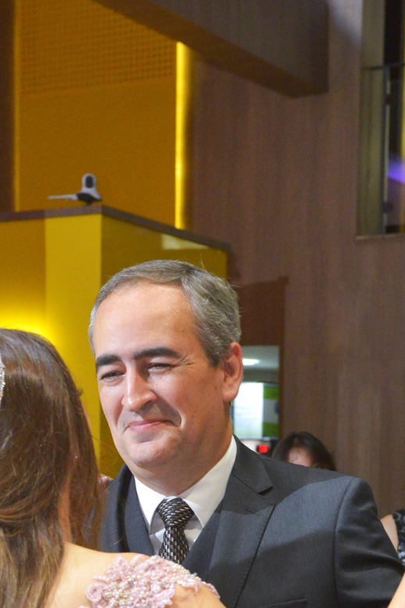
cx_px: 200
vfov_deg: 19.4
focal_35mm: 102
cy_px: 624
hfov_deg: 13.4
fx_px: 1722
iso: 3200
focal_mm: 44
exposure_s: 1/160
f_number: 5.6
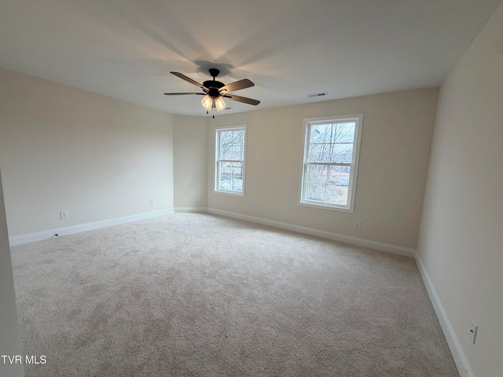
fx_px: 203
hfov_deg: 102.1
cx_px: 252
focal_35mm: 14
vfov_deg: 85.7
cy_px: 188
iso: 40
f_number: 2.2
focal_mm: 2.22
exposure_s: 1/133
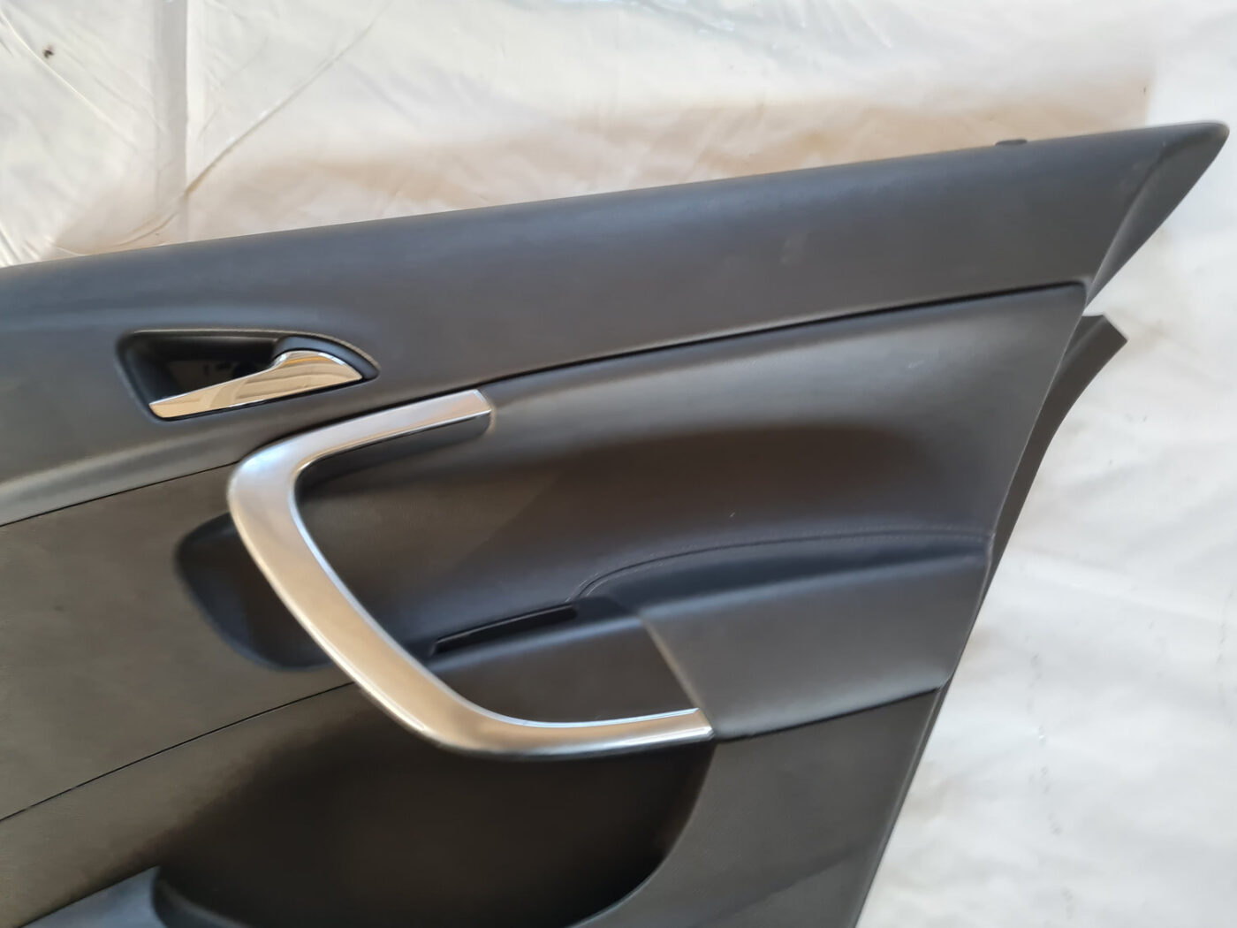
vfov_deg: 53.1
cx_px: 618
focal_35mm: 26
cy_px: 464
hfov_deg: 67.3
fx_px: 929
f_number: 1.8
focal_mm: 5.4
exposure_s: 1/50
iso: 320
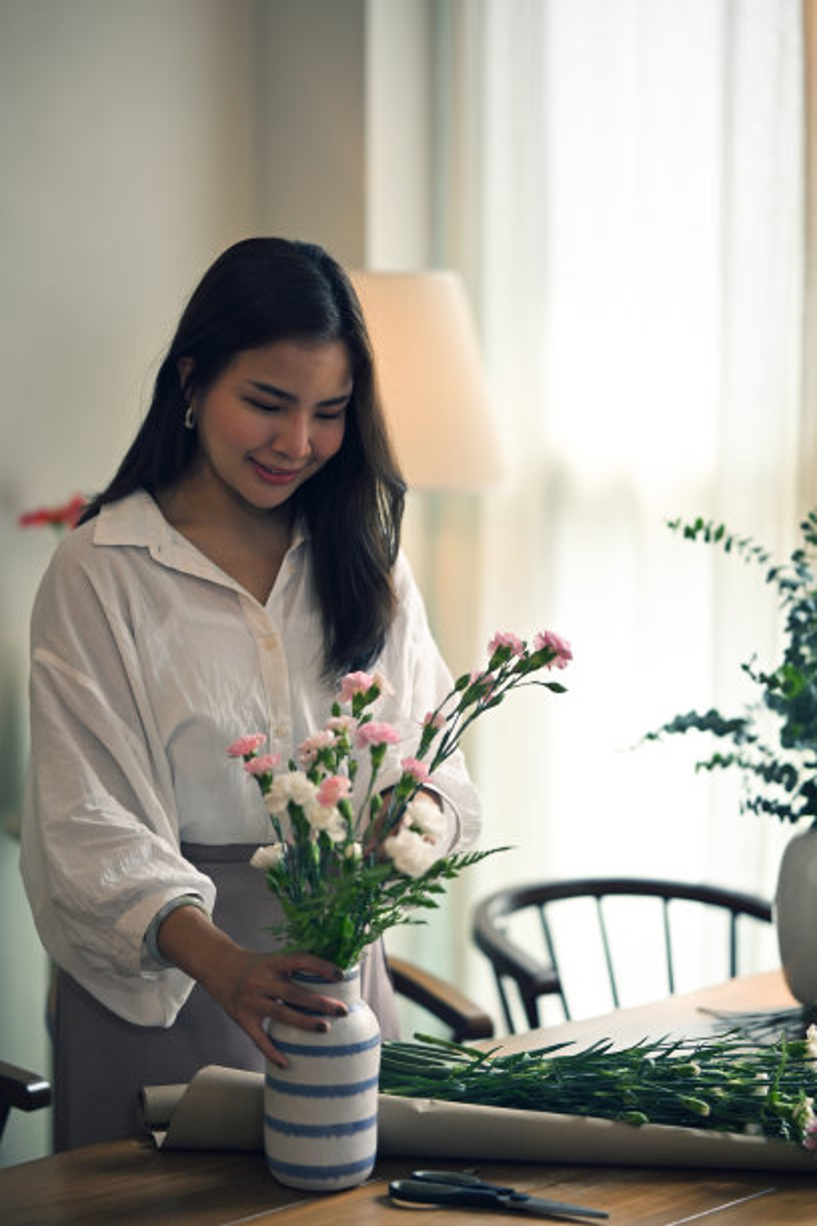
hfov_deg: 16.1
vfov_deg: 23.9
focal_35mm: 85
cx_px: 408
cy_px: 613
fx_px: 2893
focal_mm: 85
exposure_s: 1/500
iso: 125
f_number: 1.8
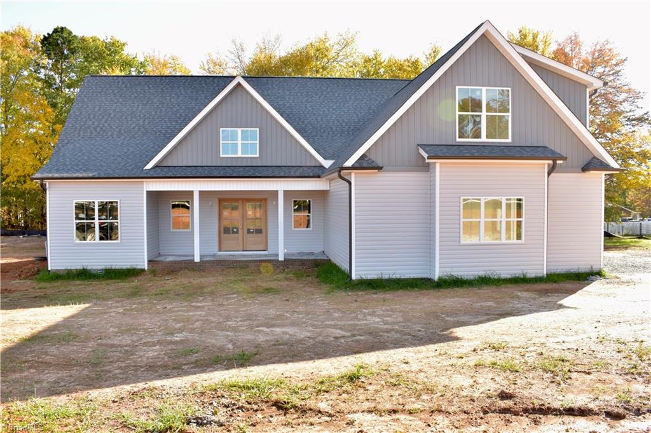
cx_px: 326
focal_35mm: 27
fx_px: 488
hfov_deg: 67.4
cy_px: 216
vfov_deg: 47.9
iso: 500
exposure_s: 1/320
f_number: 6.3
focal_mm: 18
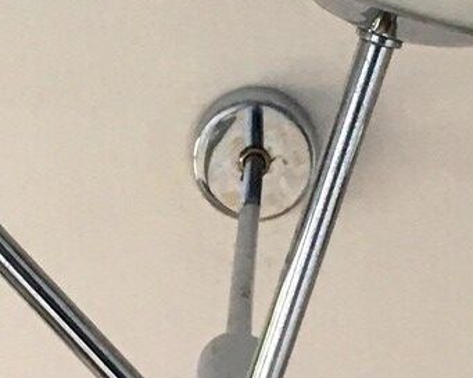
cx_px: 211
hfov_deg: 11.6
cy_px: 404
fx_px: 2324
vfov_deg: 9.2
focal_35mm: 166
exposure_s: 1/33
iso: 125
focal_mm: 4.15
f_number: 2.2
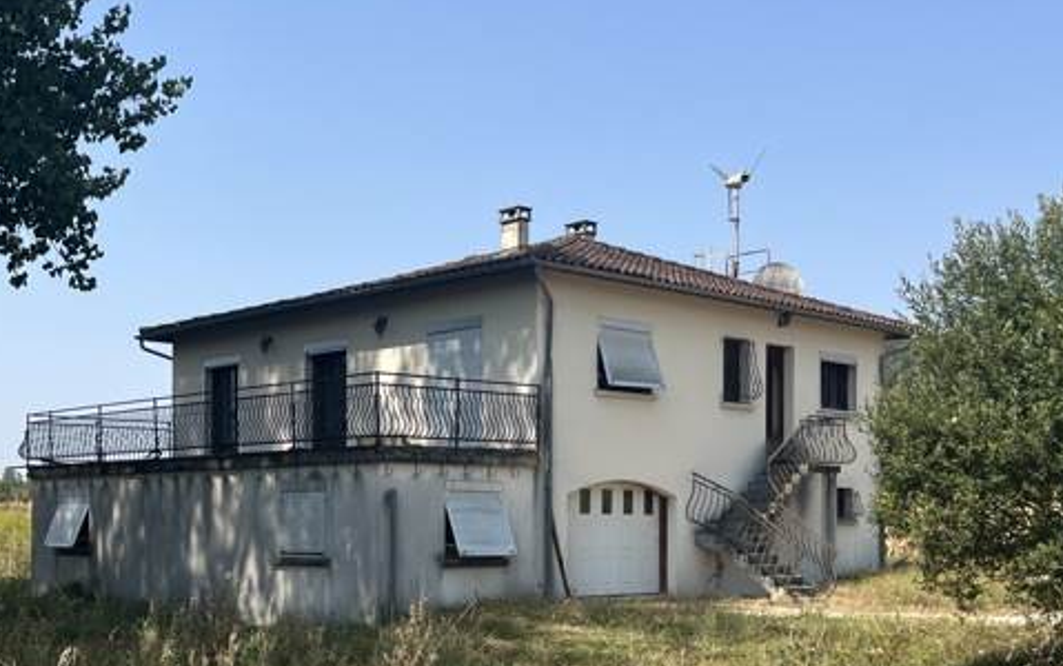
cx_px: 446
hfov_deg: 43.3
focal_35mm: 46
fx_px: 1333
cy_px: 500
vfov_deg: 27.6
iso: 50
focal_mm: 5.1
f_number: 1.6
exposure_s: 1/2755
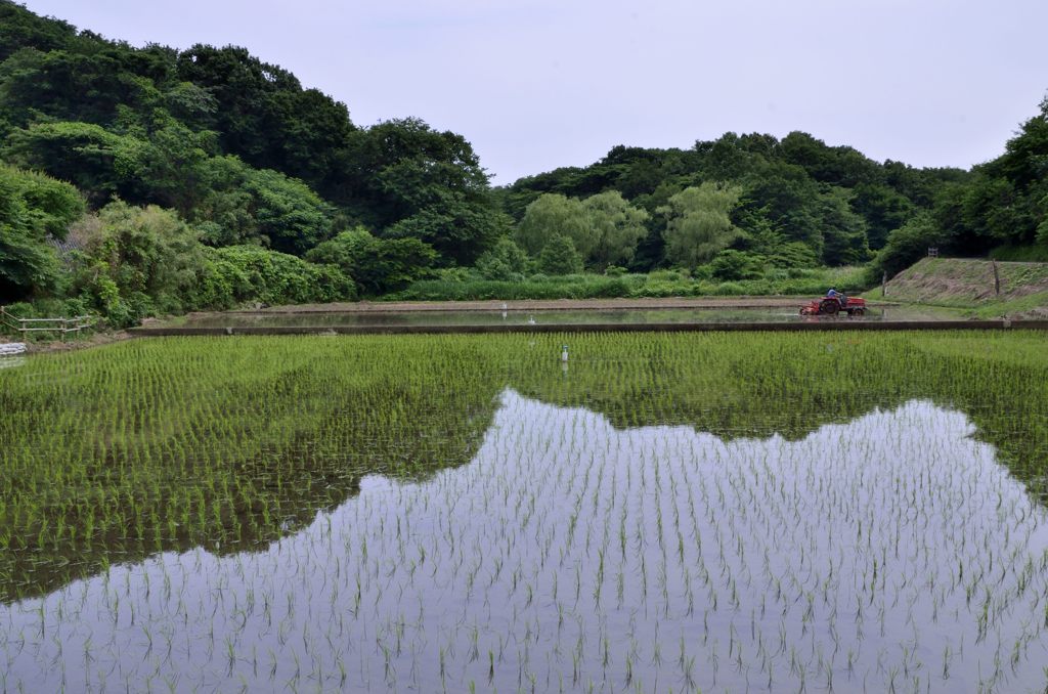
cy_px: 347
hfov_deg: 67.5
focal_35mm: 27
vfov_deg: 47.7
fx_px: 784
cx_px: 524
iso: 360
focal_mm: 18
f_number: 18
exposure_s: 1/50
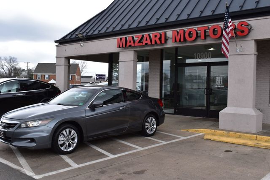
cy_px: 90
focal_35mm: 38
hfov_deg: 51.3
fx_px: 281
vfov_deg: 35.5
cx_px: 135
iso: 400
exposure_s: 1/250
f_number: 10
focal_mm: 25
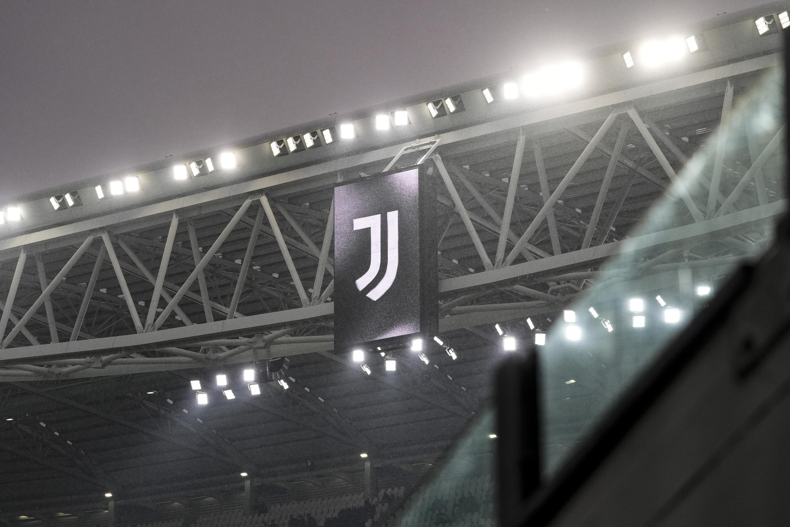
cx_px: 395
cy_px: 264
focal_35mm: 115
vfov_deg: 11.9
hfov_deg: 17.8
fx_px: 2523
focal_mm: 115
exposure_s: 1/2500
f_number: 2.8
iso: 1250
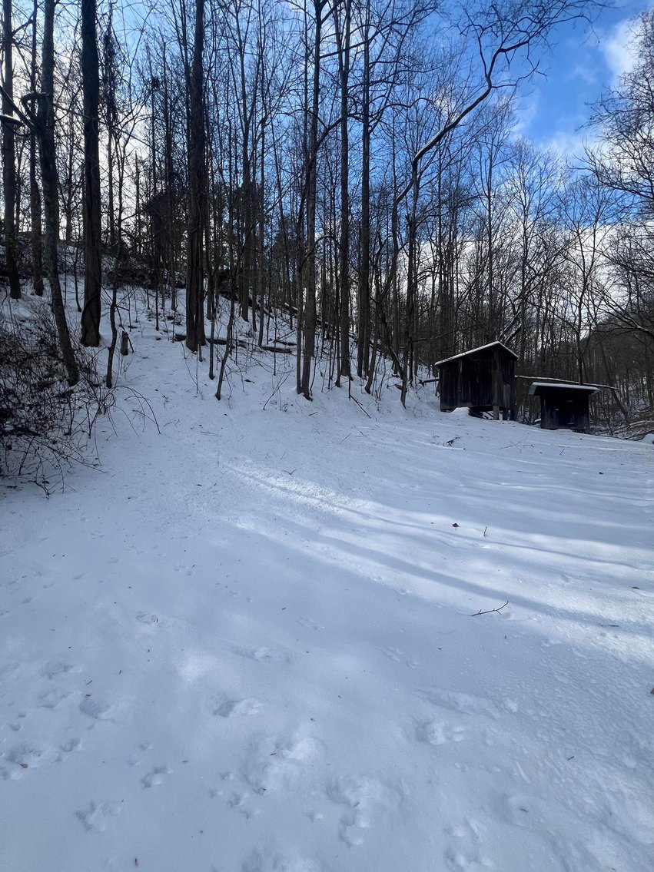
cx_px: 327
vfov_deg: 106.2
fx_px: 328
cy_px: 436
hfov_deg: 89.9
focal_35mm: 13
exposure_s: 1/1043
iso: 32
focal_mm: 1.57
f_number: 1.8
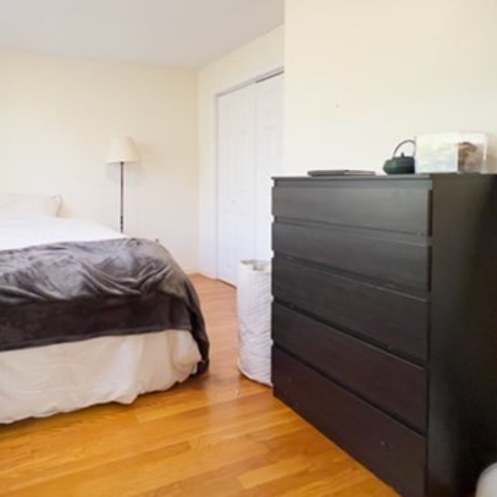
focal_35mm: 20
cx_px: 131
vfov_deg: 73.8
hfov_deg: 70.4
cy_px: 192
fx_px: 325
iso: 200
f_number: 1.8
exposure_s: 1/60
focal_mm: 1.57
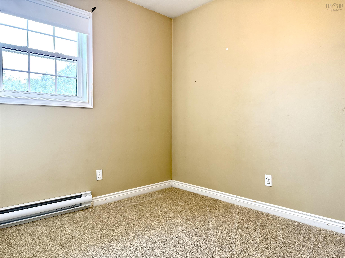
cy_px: 129
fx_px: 239
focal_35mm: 24
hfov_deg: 71.6
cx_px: 172
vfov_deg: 56.8
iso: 200
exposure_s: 1/120
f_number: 1.78
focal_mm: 6.76
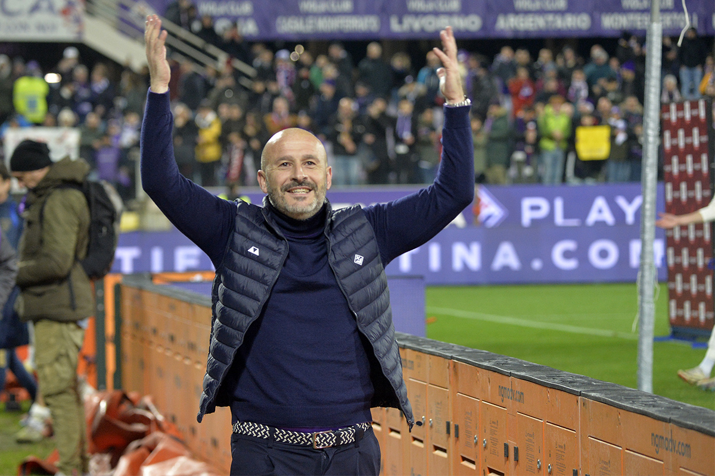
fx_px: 3078
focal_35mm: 155
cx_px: 358
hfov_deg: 13.2
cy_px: 238
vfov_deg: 8.9
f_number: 5
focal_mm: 155
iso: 3200
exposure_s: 1/500
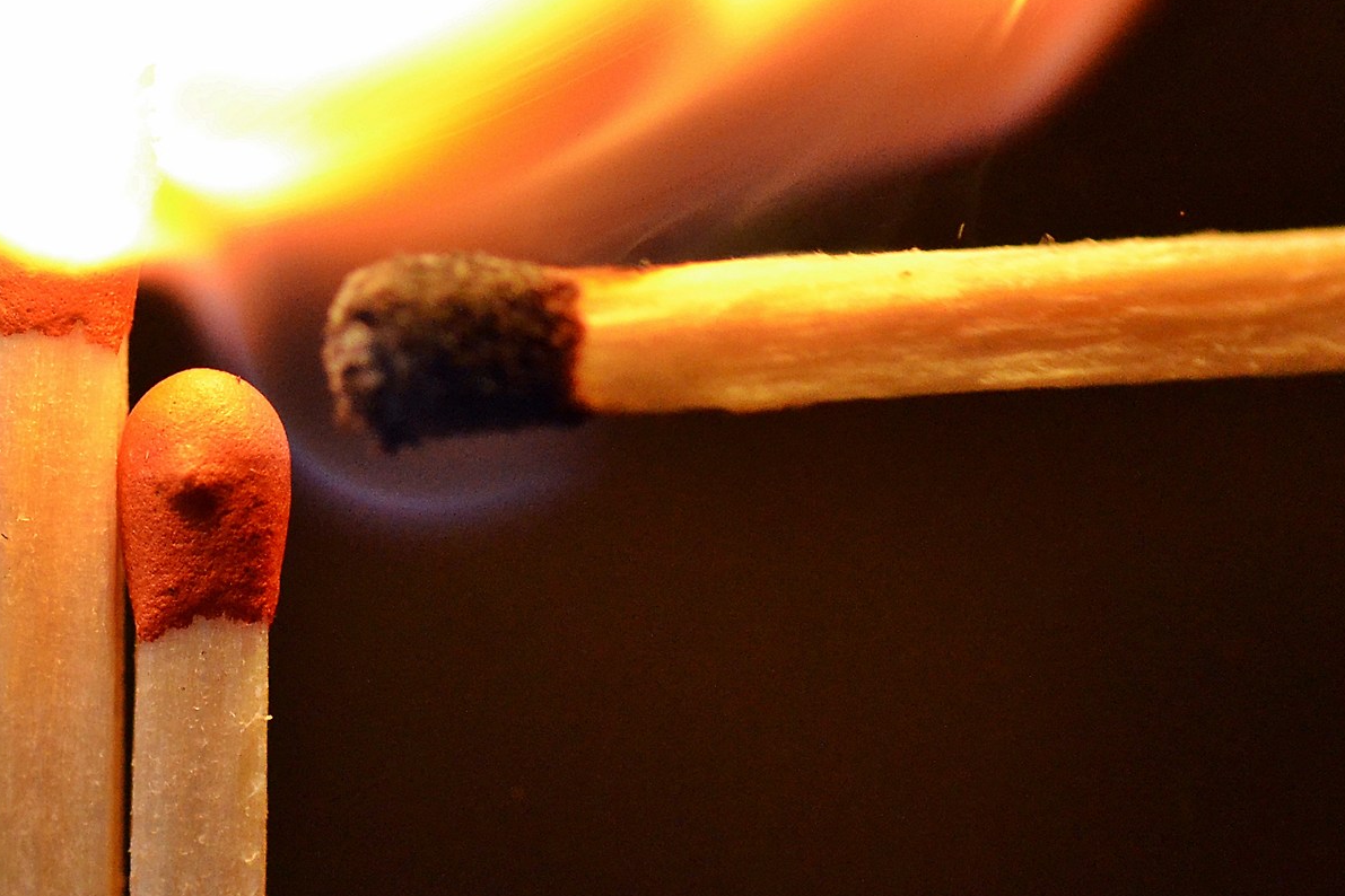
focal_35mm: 272
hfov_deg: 7.5
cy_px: 172
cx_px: 43
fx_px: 10161
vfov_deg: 5.0
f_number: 9
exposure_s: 1/400
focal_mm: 90
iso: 1600
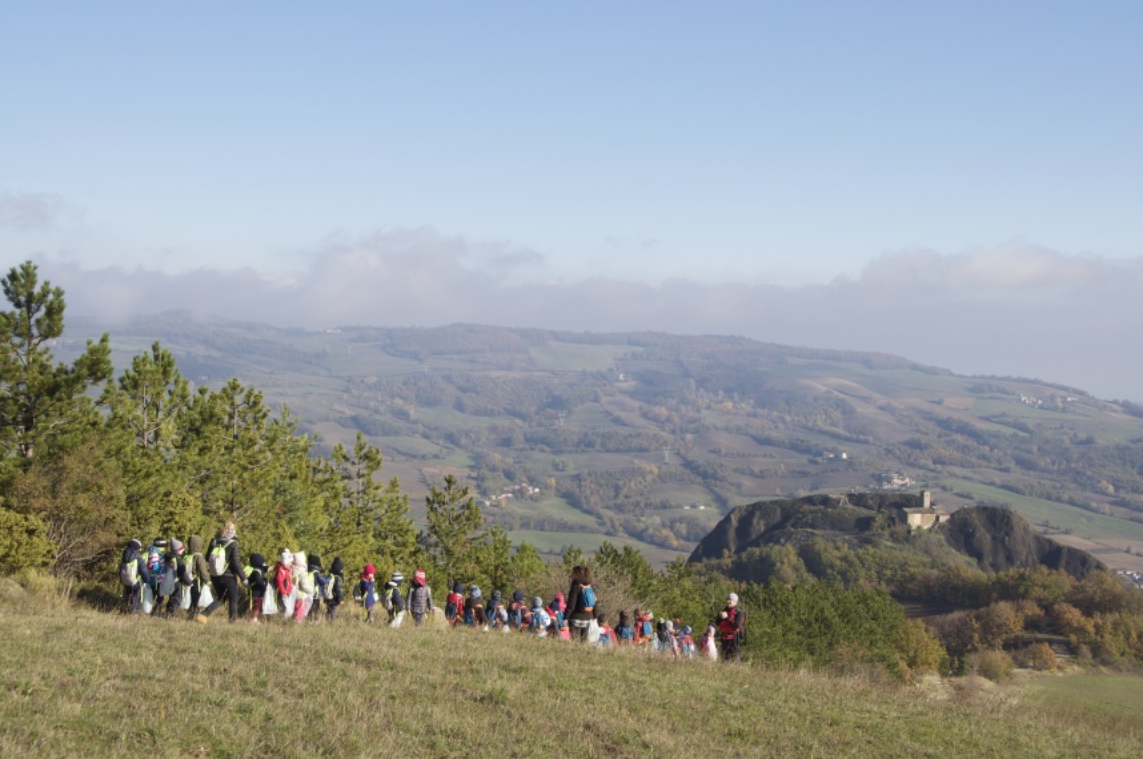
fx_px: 1808
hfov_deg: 35.1
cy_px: 380
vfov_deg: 23.7
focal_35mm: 57
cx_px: 572
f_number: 9
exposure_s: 1/320
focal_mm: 38
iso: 200
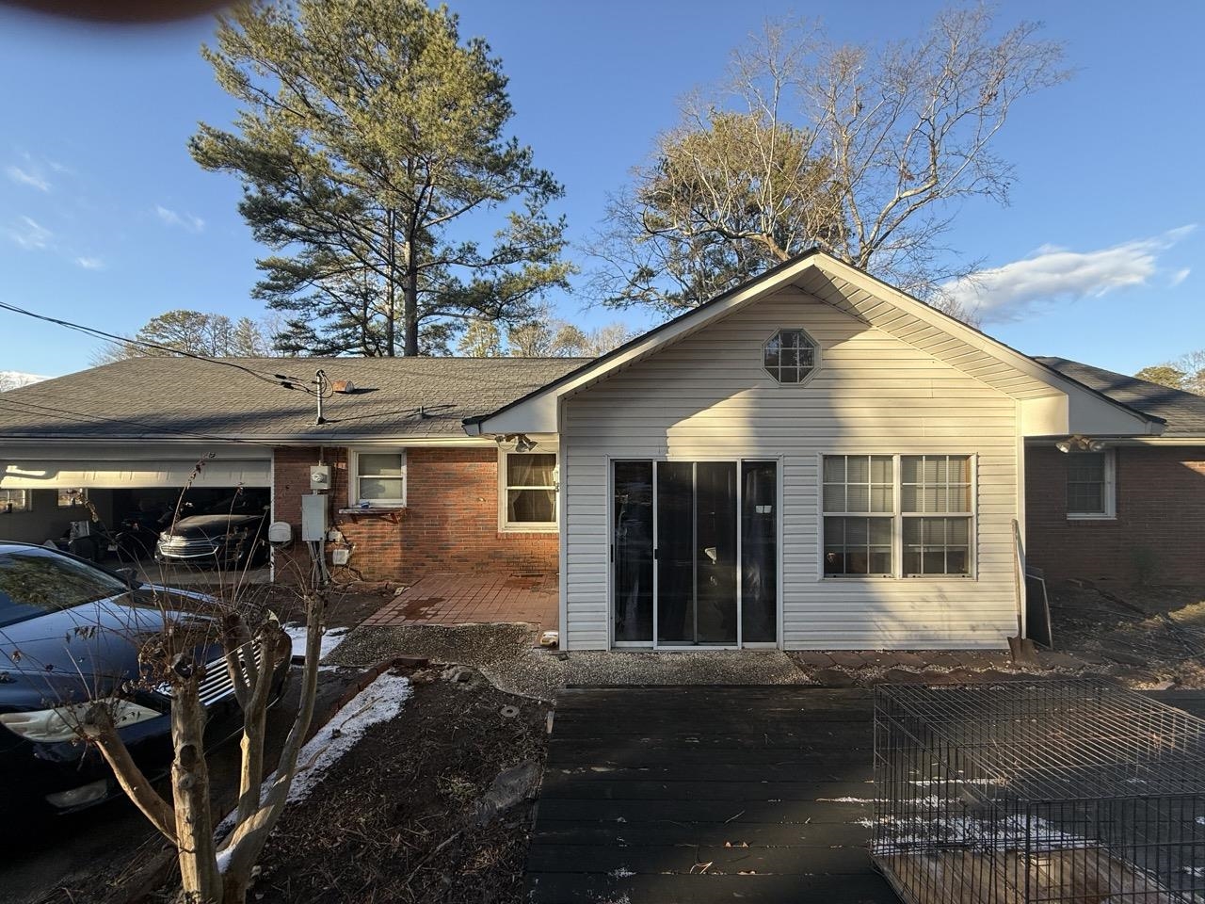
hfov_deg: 102.1
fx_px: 487
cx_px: 602
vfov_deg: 85.7
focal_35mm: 14
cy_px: 452
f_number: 2.2
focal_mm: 2.22
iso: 50
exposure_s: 1/353
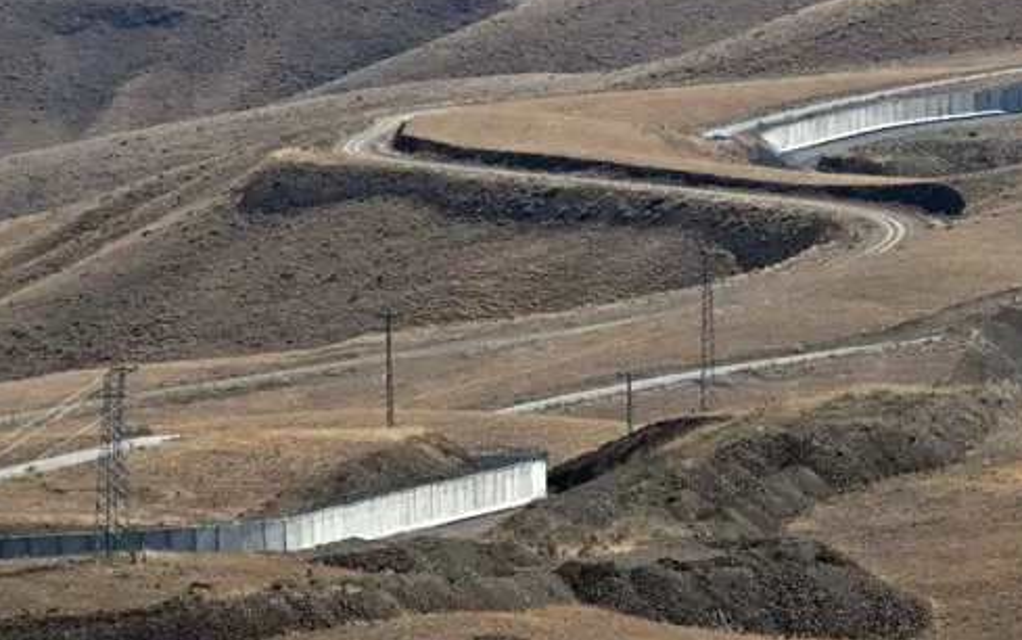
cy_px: 117
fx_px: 12622
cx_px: 865
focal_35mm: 453
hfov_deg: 4.6
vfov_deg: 2.9
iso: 320
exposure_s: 1/2500
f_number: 6.3
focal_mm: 165
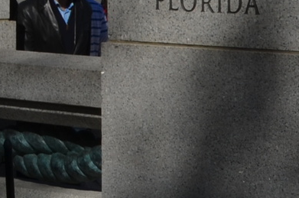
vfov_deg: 4.4
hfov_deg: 6.6
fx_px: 2545
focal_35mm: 307
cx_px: -138
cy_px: -300
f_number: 10
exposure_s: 1/400
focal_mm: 32
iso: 100
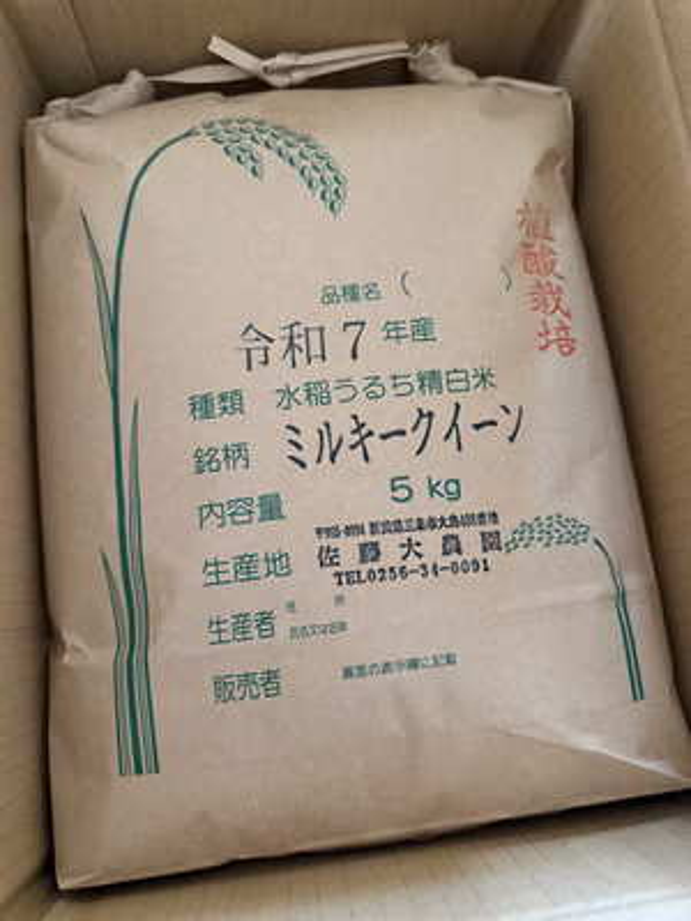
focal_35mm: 24
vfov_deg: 71.6
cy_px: 460
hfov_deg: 56.8
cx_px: 346
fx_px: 639
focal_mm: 6.76
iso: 1000
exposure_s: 1/40
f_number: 1.78
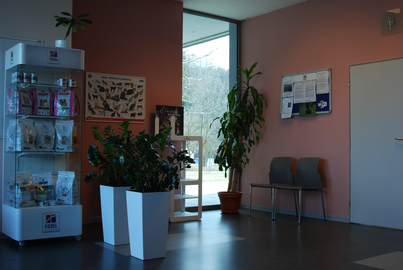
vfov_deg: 32.0
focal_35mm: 42
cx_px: 202
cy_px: 135
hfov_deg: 46.3
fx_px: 471
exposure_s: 1/60
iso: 200
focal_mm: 28
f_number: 4.5
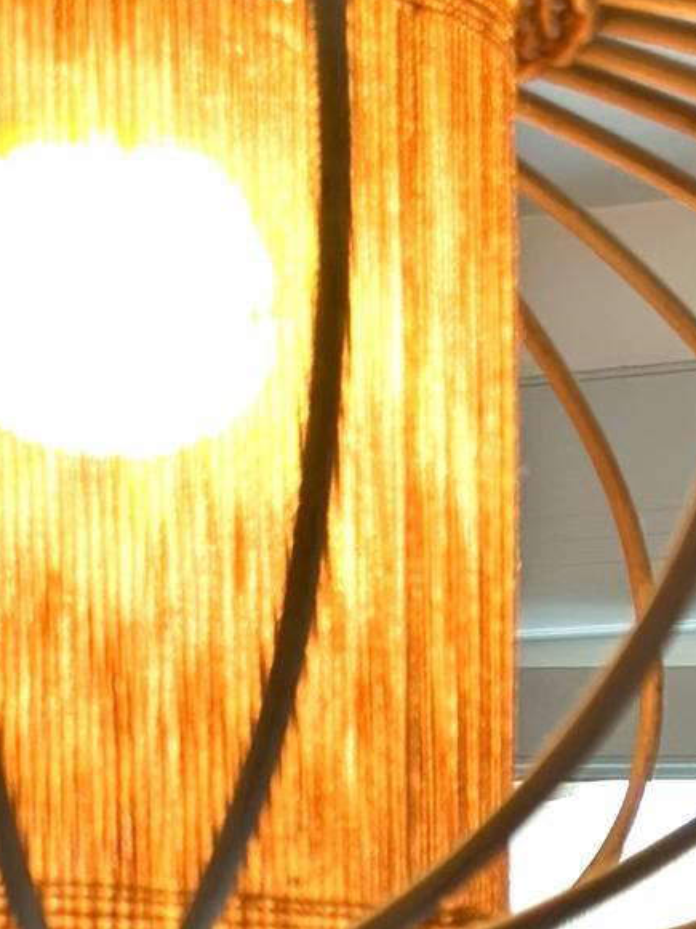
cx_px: 1117
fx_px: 4263
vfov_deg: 12.0
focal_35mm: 159
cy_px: 1313
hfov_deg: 9.0
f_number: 1.78
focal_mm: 6.86
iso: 320
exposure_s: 1/35
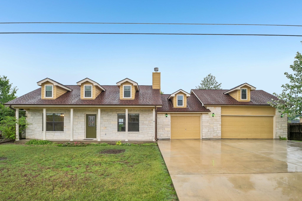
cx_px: 151
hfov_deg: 90.0
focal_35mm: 18
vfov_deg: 67.4
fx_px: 151
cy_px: 100
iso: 400
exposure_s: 1/100
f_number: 8
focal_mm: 12
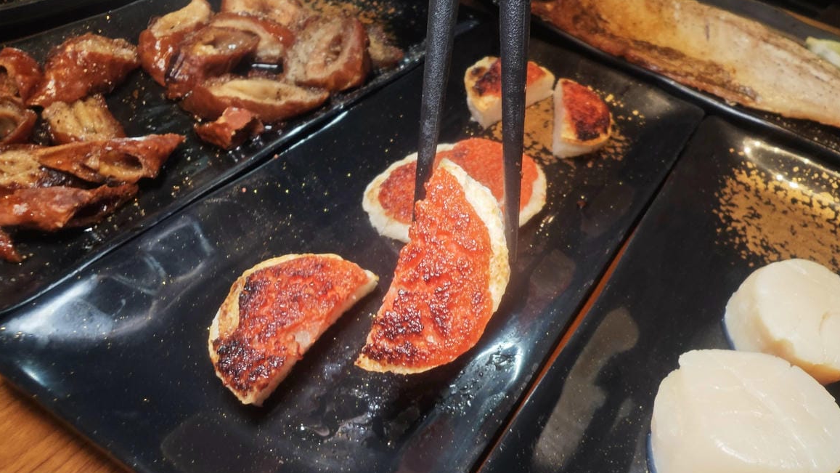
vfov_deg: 44.1
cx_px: 431
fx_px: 579
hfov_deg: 71.9
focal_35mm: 26
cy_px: 286
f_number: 1.8
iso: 50
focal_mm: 2.03
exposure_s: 1/40
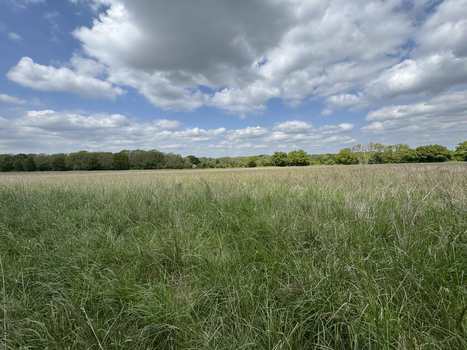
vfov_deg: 85.7
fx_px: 189
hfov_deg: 102.1
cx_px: 234
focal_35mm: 14
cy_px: 175
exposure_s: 1/2028
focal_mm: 2.22
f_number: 2.2
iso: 50
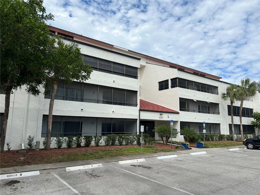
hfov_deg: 67.3
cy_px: 98
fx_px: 195
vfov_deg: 53.1
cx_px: 130
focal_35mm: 26
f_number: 1.5
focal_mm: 5.7
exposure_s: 1/5319
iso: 50
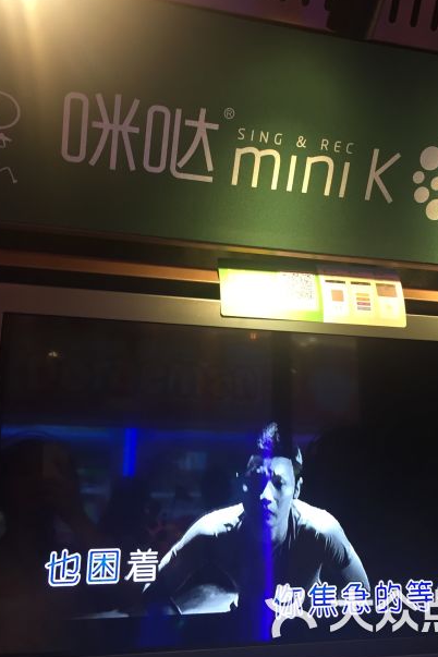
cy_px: 287
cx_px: 252
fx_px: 639
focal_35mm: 35
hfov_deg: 37.8
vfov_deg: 54.3
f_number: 2.2
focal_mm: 4.15
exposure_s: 1/33
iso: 80
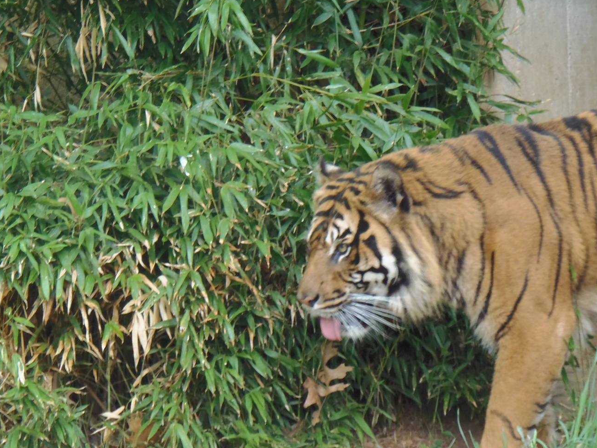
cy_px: 272
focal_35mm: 403
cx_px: 328
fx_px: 6952
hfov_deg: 4.9
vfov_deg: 3.7
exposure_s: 1/60
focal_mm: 60.4
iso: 160
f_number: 5
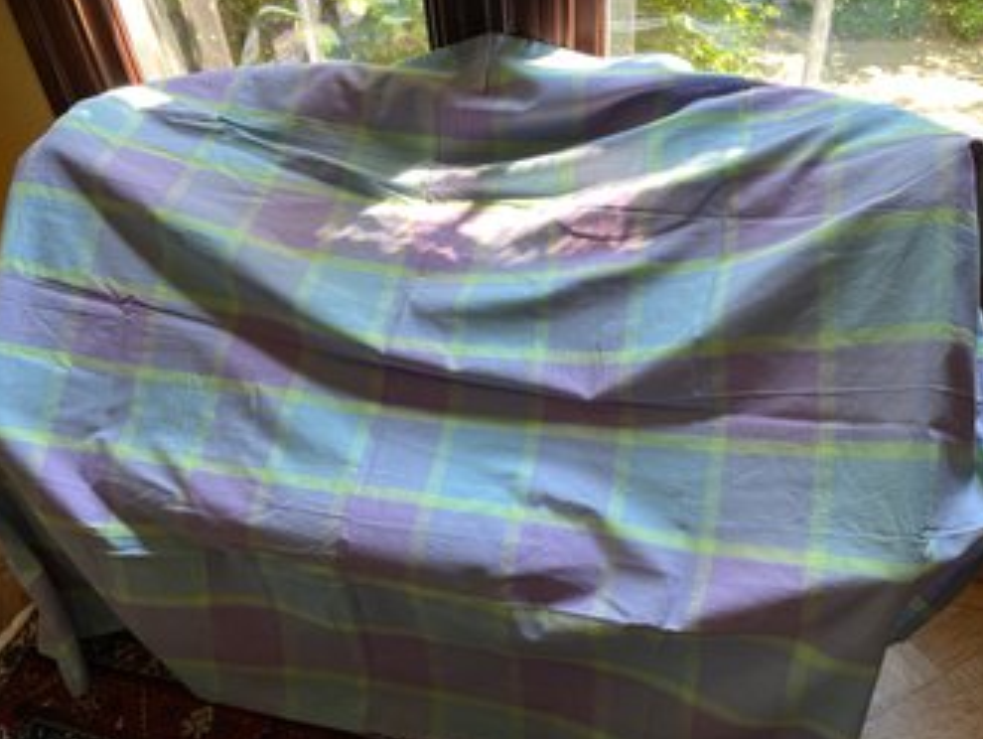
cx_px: 487
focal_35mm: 27
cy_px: 374
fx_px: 767
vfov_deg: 51.4
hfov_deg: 65.3
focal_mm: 5.1
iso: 80
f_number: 1.6
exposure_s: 1/121
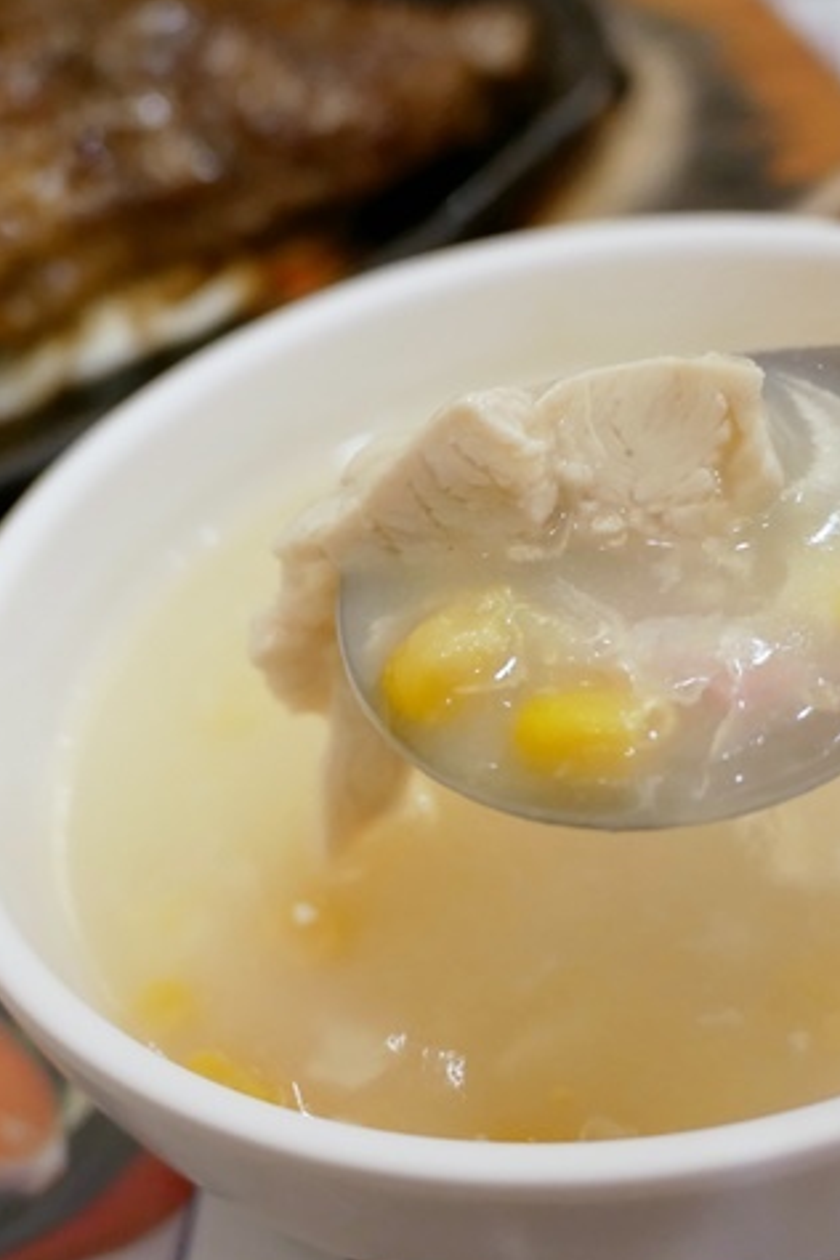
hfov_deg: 27.5
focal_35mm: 49
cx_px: 362
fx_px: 1715
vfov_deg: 40.3
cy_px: 643
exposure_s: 1/125
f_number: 2.5
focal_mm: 14
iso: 800
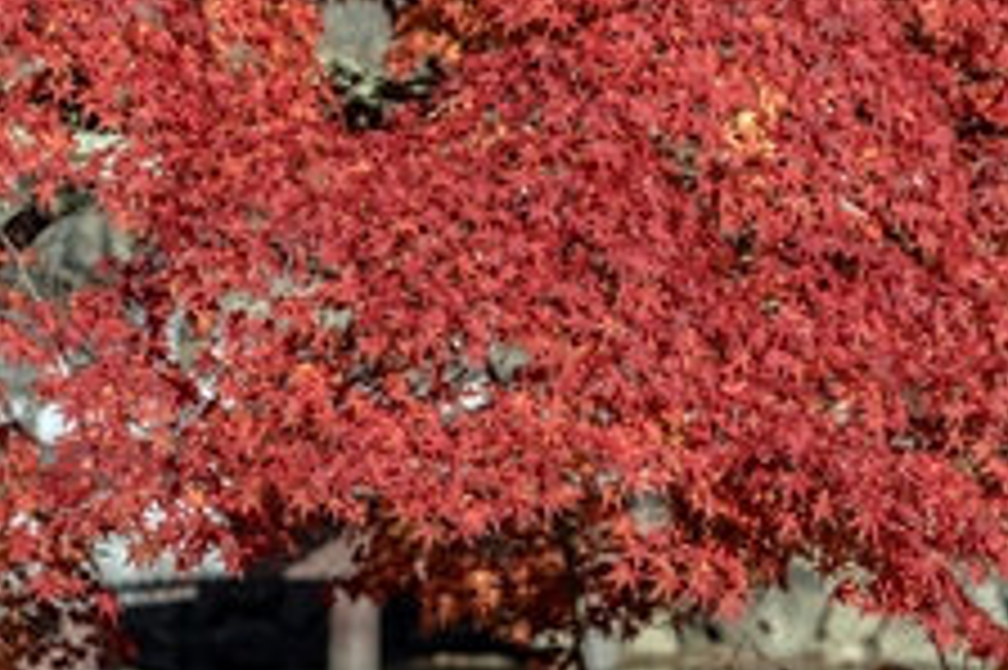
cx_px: 576
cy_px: 488
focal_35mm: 261
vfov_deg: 5.3
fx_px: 7302
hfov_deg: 7.9
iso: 125
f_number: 8
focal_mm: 146
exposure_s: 1/250
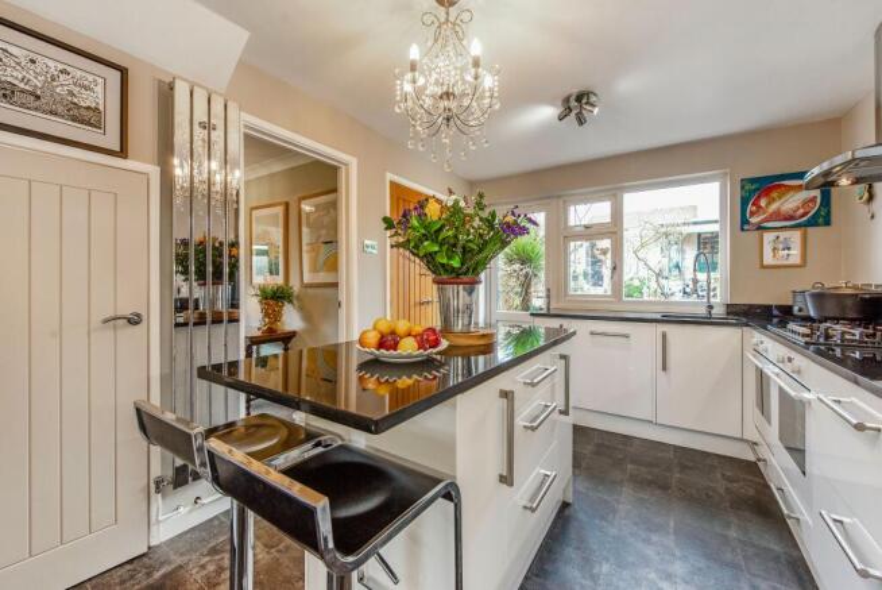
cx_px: 441
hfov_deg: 104.2
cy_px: 295
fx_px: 343
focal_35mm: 14
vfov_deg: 81.3
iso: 400
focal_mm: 14
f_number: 7.1
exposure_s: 1/50
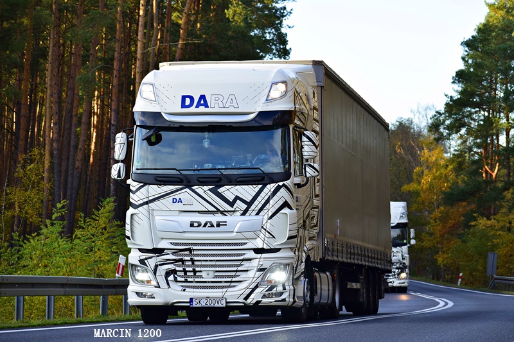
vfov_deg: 9.0
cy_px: 171
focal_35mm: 153
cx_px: 257
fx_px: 2184
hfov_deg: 13.4
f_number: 6.3
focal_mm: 102
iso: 800
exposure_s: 1/640
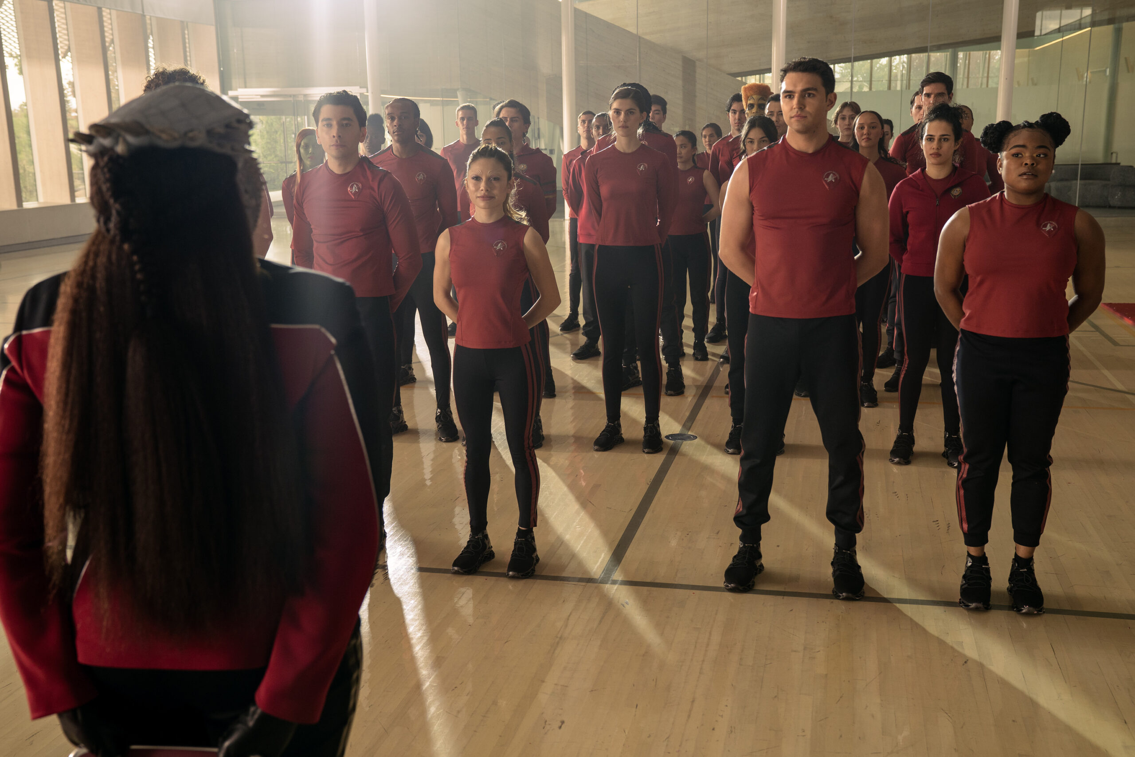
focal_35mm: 37
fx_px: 1167
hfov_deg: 51.9
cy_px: 378
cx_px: 568
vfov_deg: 35.9
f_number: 4.5
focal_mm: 37
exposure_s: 1/200
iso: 640
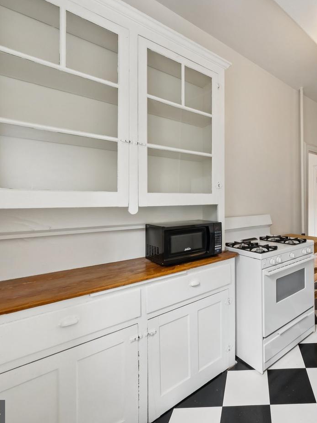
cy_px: 203
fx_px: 220
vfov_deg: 87.7
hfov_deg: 63.9
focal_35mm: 18
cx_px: 263
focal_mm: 12
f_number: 7.1
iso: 640
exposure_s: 1/50
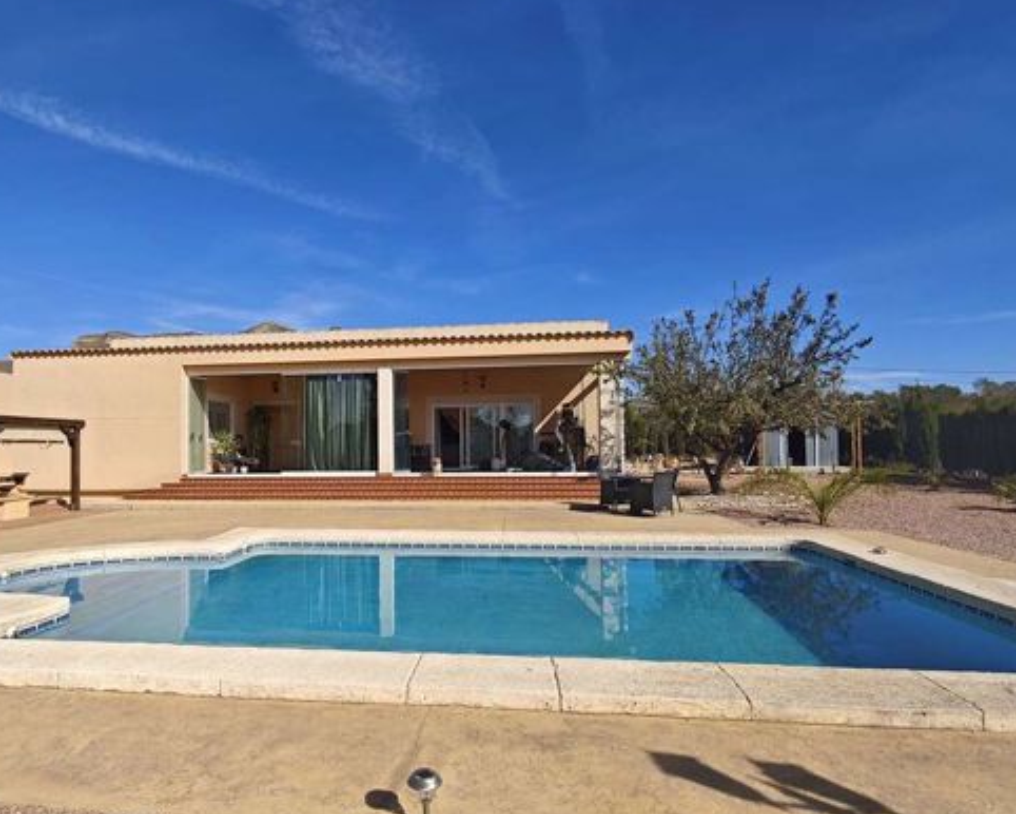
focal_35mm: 20
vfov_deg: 68.1
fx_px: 602
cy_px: 434
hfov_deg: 80.0
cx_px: 444
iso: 50
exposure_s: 1/689
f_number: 2.2
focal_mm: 2.16
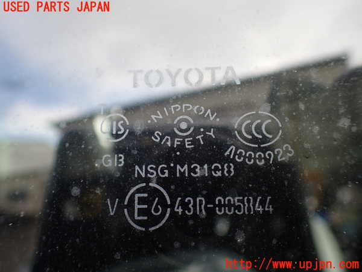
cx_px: 181
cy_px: 136
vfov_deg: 46.8
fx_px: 314
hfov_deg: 60.0
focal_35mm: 30
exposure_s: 1/125
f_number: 2.3
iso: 100
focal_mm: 5.4
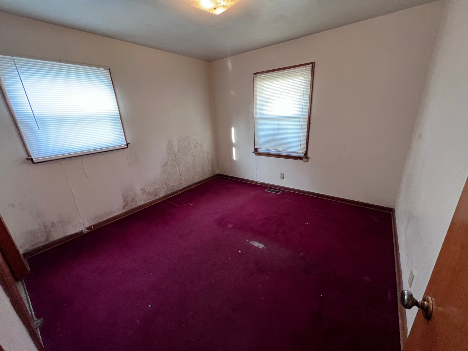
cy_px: 176
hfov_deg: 106.2
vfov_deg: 89.9
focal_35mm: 13
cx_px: 234
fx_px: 176
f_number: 1.8
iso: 500
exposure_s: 1/60
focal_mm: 1.57
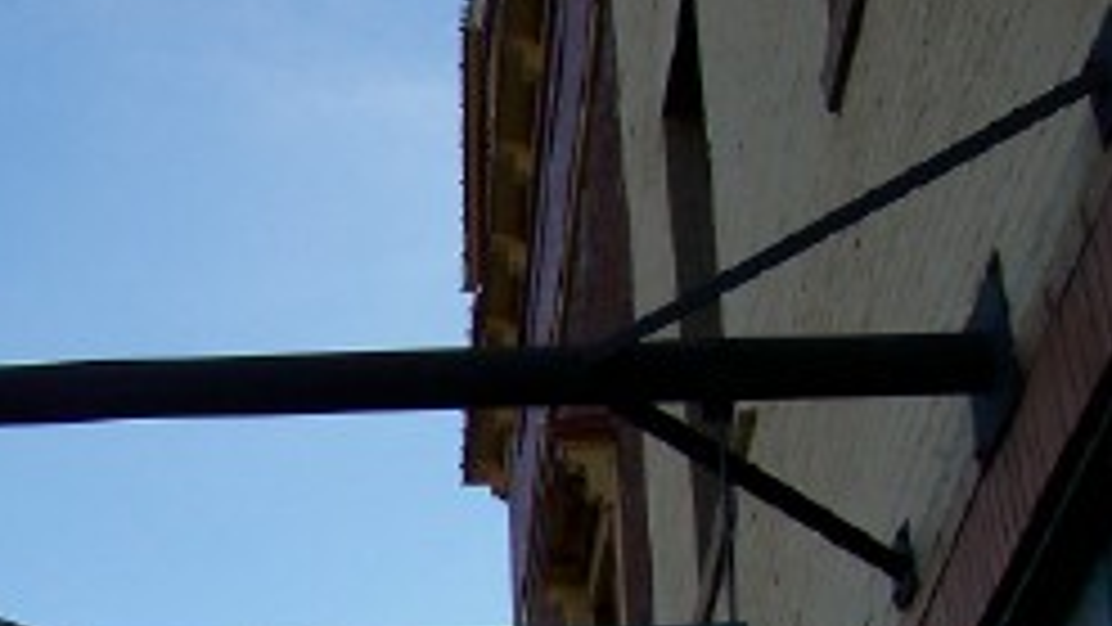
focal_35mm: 83
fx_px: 2448
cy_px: 831
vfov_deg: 14.0
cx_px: -23
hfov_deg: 24.3
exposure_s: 1/250
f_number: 5.6
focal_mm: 5.6
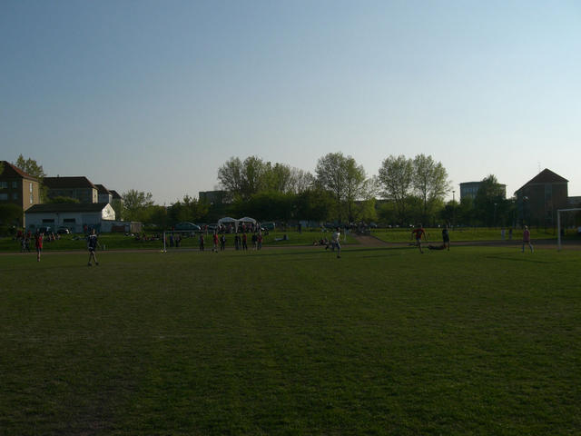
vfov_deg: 37.7
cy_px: 218
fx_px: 638
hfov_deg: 49.0
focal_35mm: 38
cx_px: 290
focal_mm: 6.3
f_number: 4.4
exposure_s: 1/1250
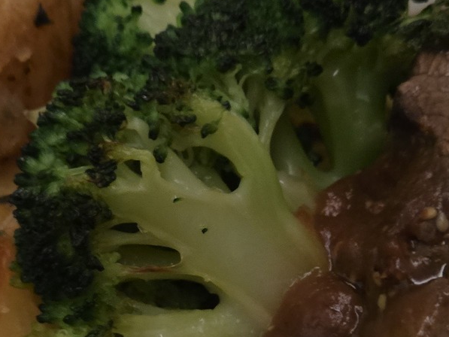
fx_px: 999
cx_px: 214
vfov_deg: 18.8
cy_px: 302
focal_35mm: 77
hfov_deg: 25.3
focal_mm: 5.4
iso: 1600
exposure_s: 1/15.2
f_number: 1.8
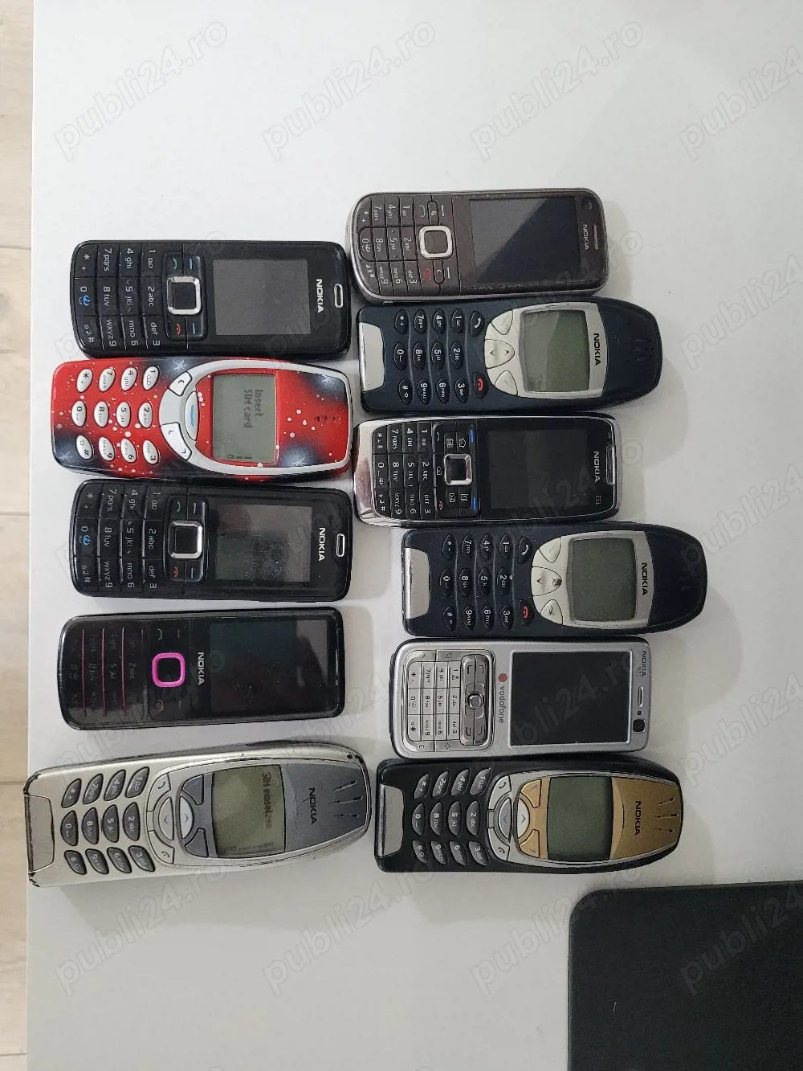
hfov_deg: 53.1
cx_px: 402
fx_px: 804
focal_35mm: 26
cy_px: 536
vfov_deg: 67.3
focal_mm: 5.4
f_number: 1.8
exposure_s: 1/50
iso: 640
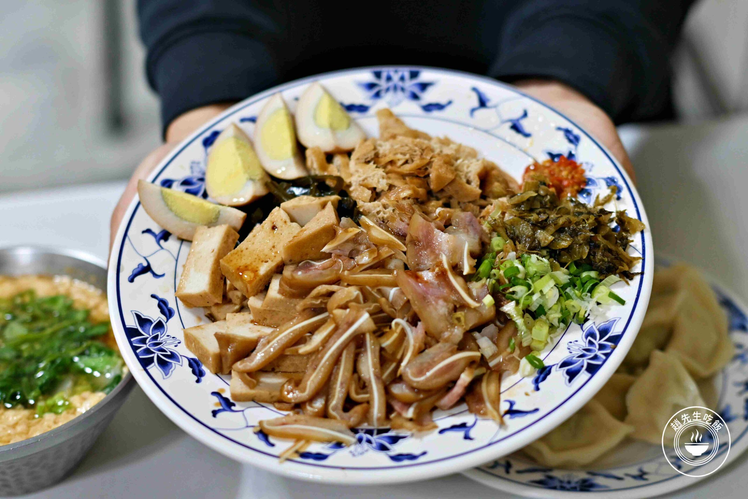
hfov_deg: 27.0
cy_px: 250
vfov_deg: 18.2
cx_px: 374
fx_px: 1558
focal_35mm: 75
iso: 400
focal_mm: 50
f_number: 2
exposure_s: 1/160
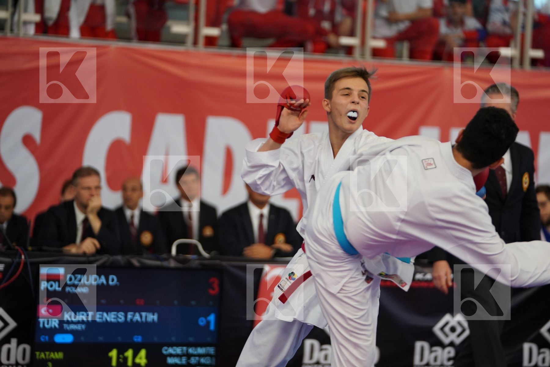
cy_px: 184
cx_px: 275
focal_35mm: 150
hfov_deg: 13.7
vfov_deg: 9.1
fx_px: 2291
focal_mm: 150
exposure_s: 1/1000
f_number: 2.8
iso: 1250
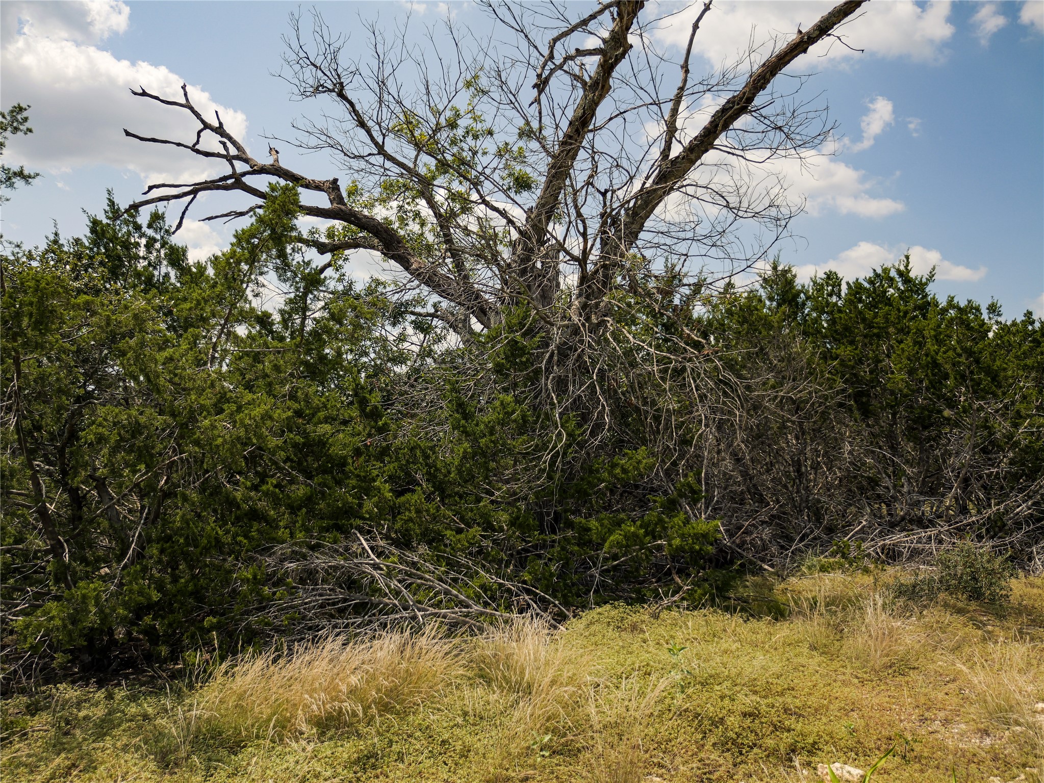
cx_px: 522
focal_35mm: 30
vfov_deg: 46.8
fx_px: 905
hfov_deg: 60.0
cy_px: 392
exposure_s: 1/2500
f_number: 2.8
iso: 100
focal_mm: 15
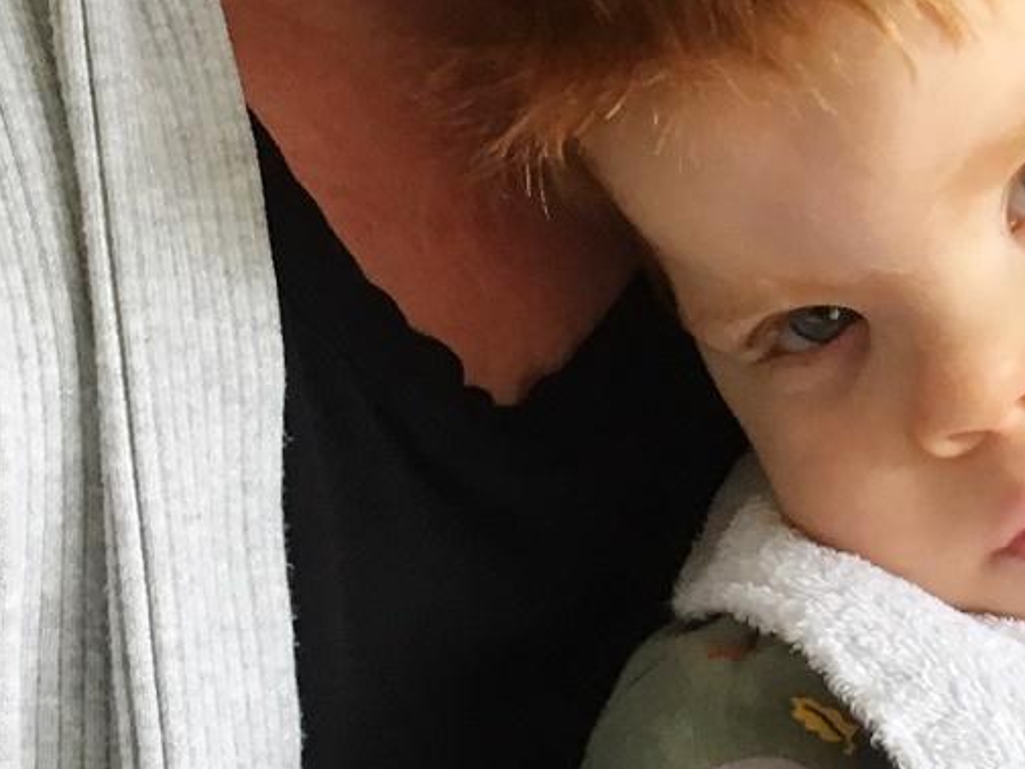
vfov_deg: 12.6
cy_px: 2
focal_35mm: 116
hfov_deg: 16.6
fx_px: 3435
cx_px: 1033
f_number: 2.2
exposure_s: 1/30
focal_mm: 4.15
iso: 40
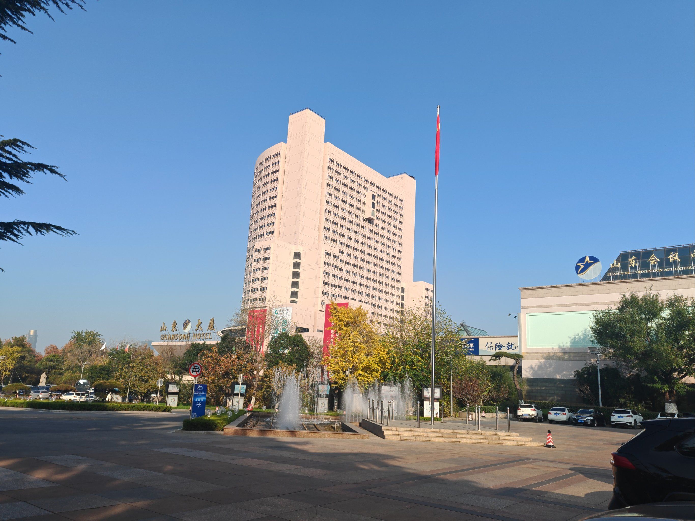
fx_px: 542
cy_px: 260
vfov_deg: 51.4
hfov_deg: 65.3
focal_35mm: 27
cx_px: 348
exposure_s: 1/2000
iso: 50
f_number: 1.6
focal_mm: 7.62
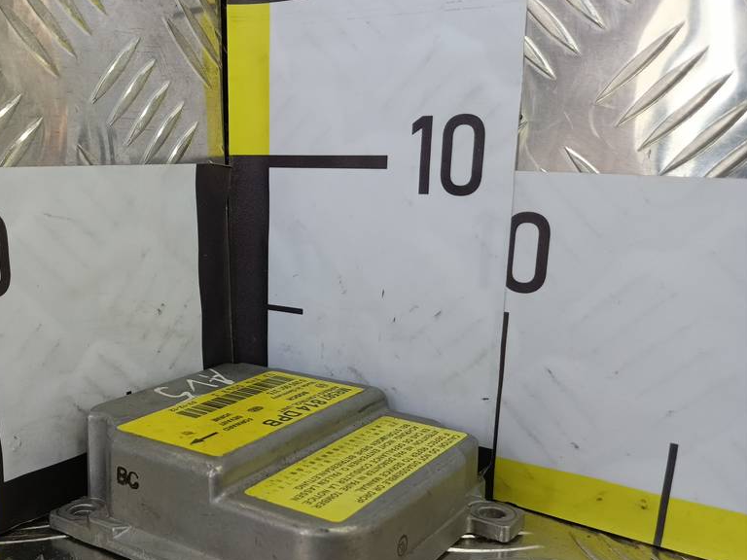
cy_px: 363
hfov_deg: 50.5
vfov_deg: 39.3
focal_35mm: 36
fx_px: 777
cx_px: 254
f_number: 1.6
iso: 143
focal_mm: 4.11
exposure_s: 1/100
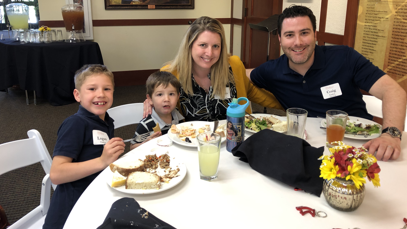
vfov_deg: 37.5
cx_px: 201
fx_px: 335
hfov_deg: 62.6
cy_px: 82
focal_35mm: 31
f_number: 1.8
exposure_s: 1/17
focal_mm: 3.99
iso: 40
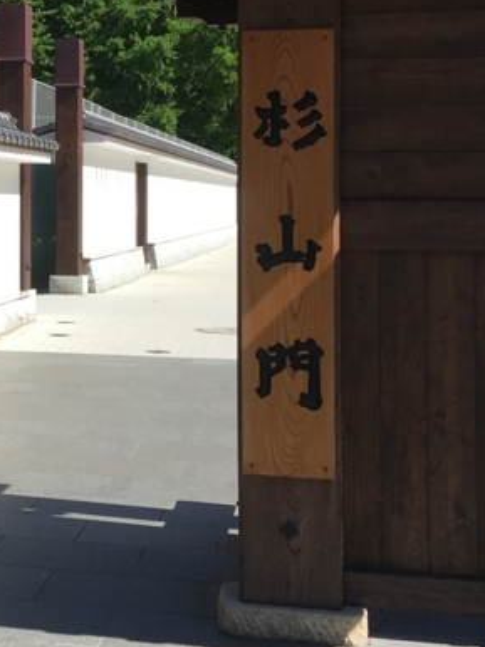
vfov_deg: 25.1
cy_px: 179
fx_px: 1440
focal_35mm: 77
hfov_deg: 18.2
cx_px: -89
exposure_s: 1/1166
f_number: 2.2
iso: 25
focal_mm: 4.15
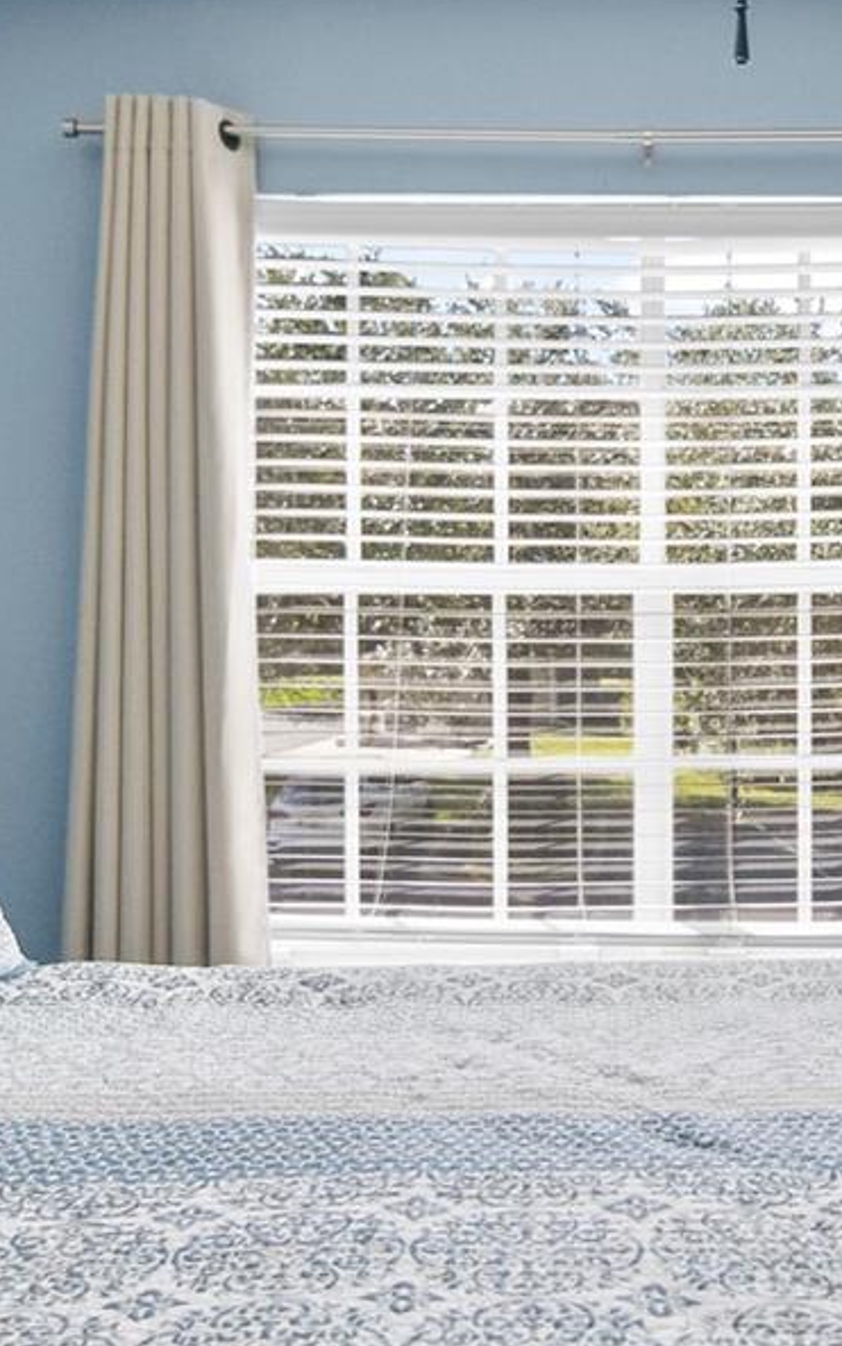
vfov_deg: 45.1
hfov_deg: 28.3
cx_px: 738
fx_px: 1614
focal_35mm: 44
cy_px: 579
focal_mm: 11
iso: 100
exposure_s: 1/200
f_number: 2.8
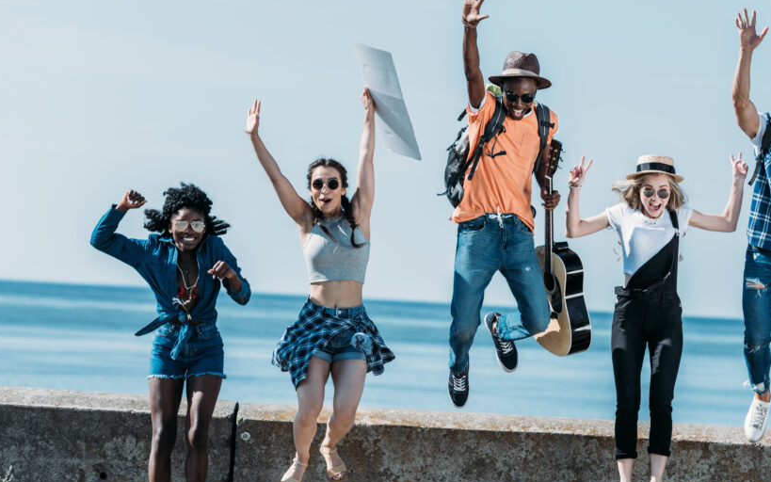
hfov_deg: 13.7
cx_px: 446
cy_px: 252
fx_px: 3215
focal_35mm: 153
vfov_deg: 8.6
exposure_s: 1/1000
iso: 100
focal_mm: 120
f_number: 4
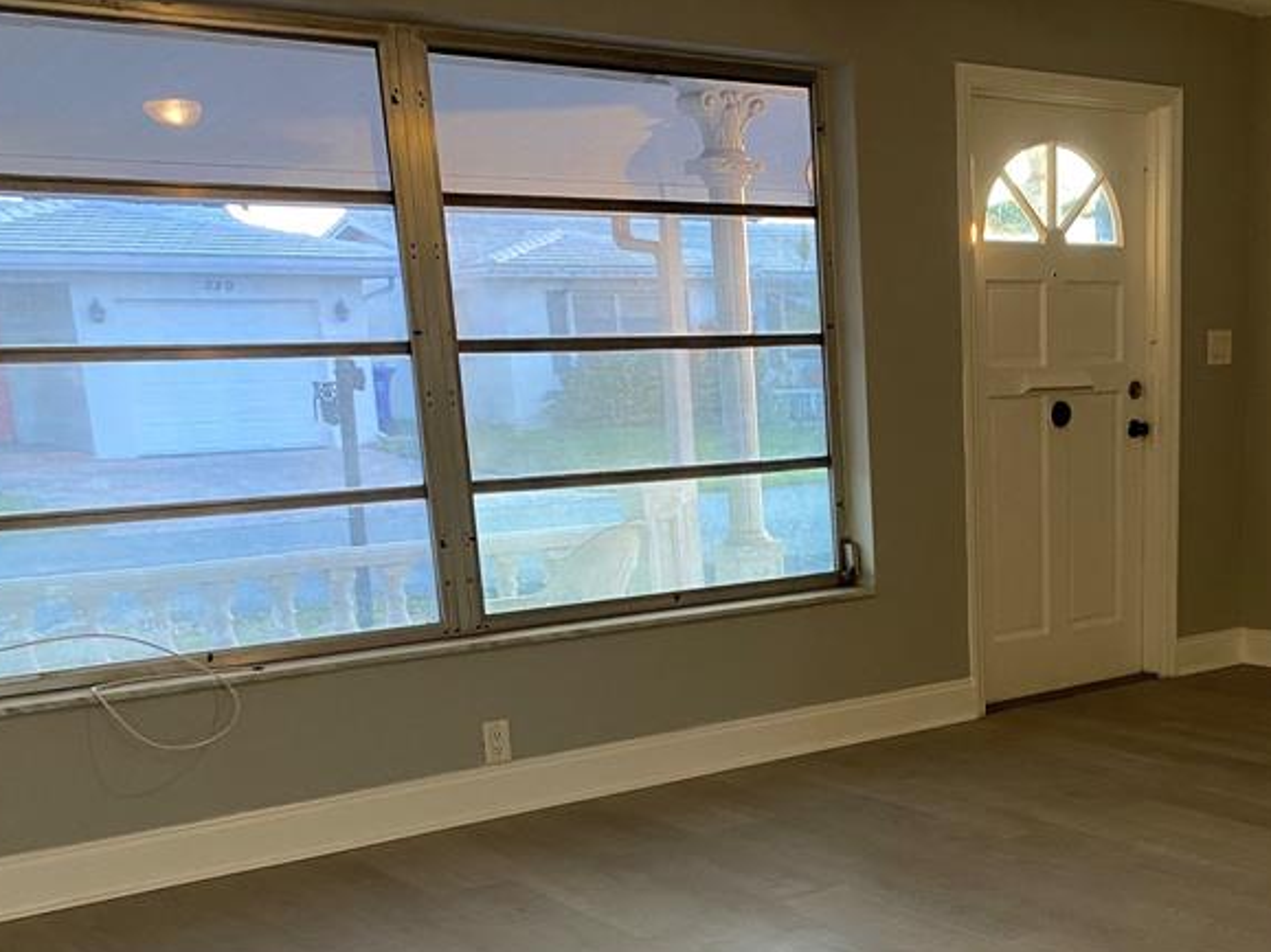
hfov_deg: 39.6
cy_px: 803
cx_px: 1021
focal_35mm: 46
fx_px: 1689
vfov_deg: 30.5
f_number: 1.8
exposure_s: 1/60
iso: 160
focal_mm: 4.25
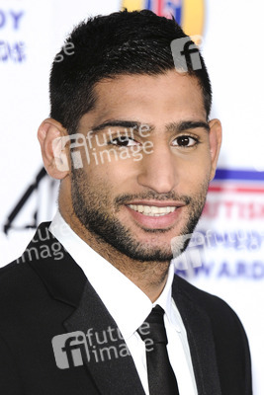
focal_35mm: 202
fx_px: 2225
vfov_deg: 10.2
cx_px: 132
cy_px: 198
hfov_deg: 6.8
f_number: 4.5
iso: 320
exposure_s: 1/160
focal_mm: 135
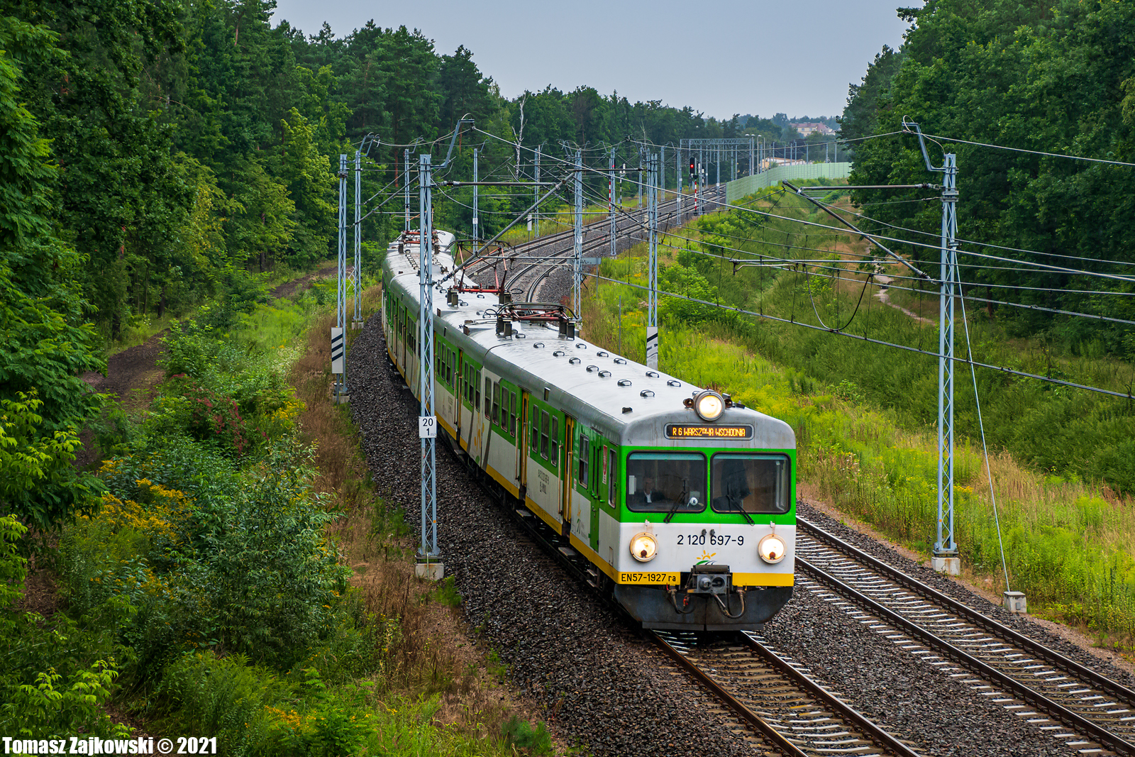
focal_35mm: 105
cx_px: 568
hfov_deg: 19.5
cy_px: 378
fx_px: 3310
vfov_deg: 13.0
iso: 1000
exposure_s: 1/400
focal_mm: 70
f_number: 5.6
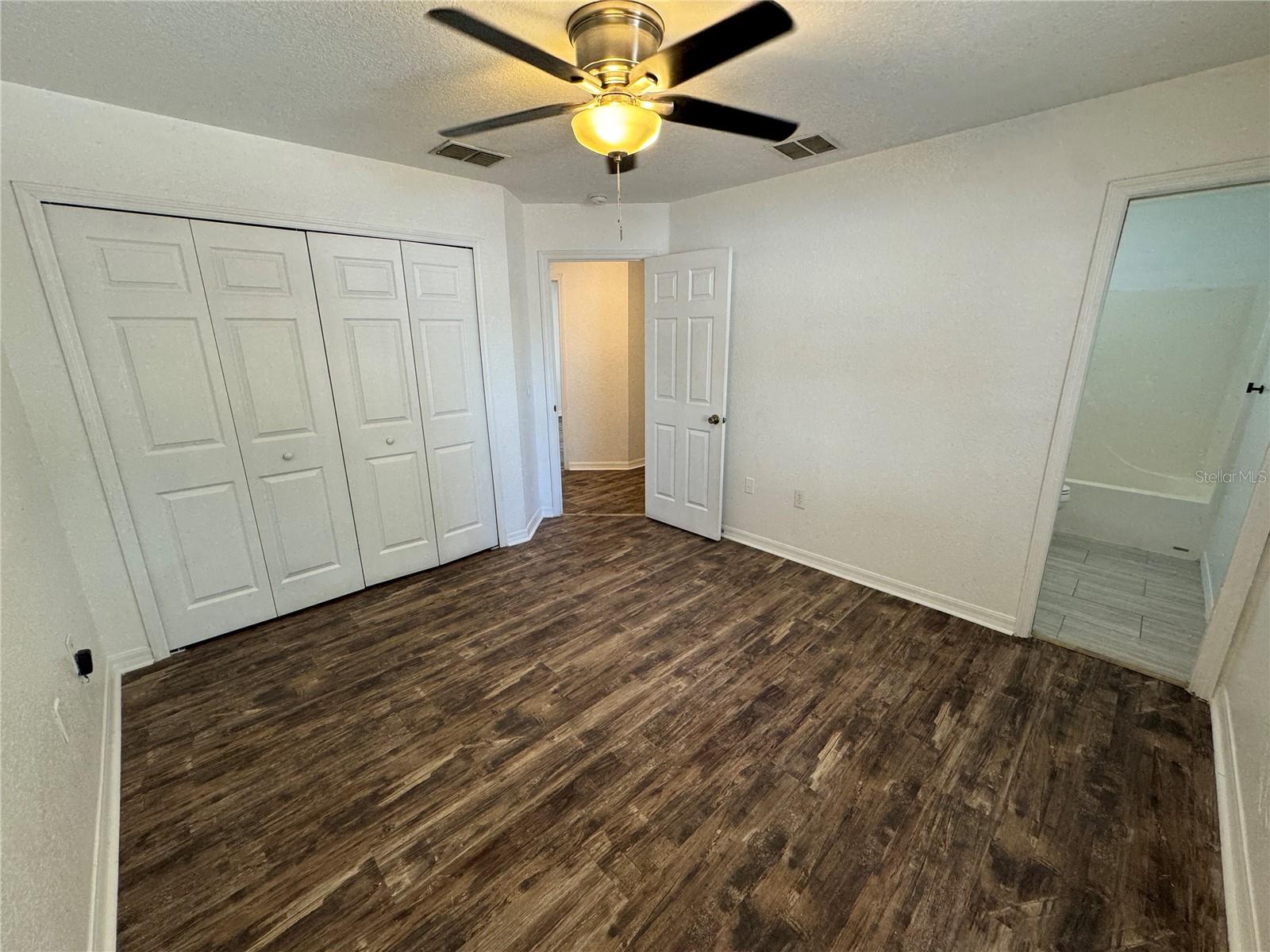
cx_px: 635
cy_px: 476
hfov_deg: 102.1
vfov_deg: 85.7
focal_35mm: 14
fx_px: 514
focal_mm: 2.22
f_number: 2.2
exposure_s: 1/99
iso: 160
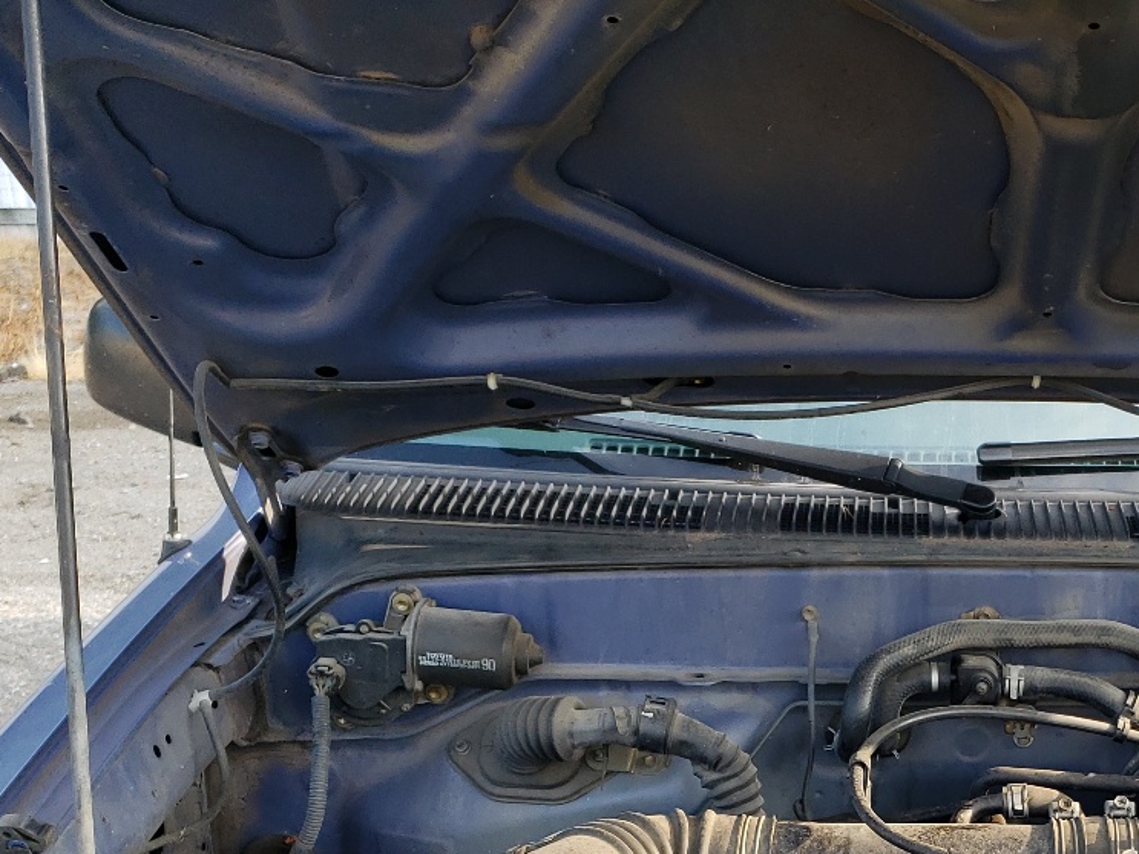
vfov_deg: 25.2
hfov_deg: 32.9
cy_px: 793
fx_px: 1842
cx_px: 990
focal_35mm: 56
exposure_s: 1/303
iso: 50
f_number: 1.5
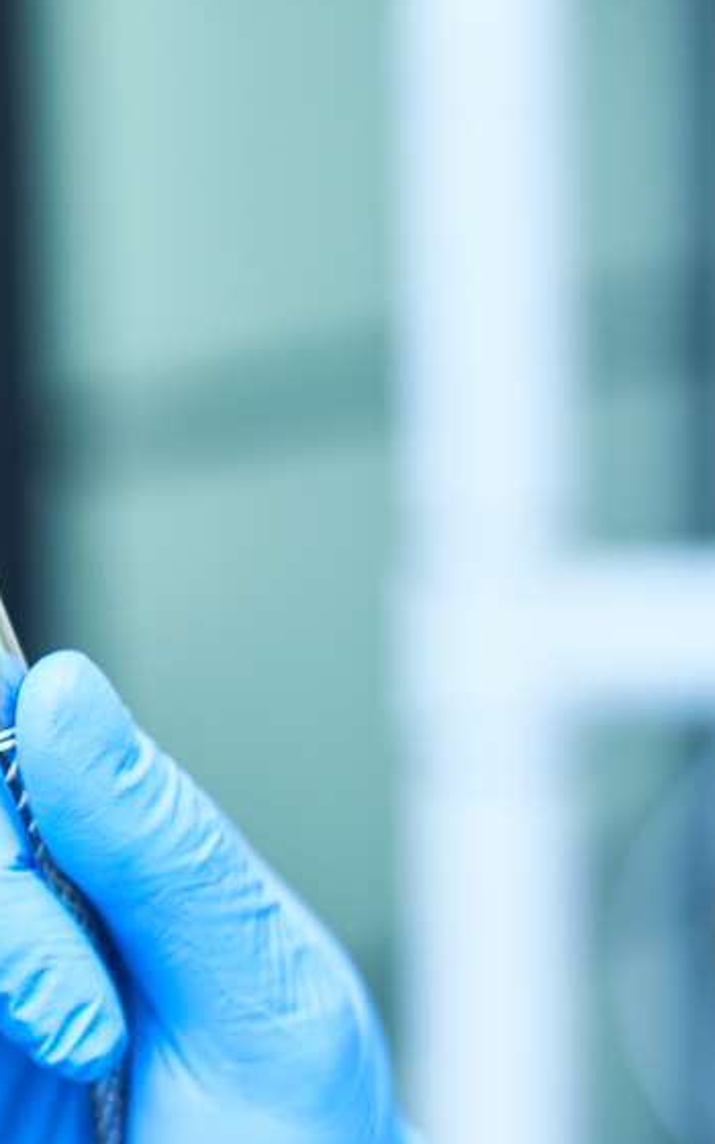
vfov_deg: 18.3
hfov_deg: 11.1
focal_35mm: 114
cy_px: 678
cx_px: -330
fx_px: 3554
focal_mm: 50
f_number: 2.5
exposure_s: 1/160
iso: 250
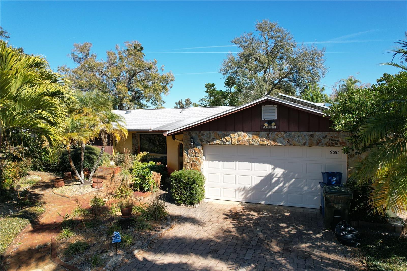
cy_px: 136
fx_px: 249
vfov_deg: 57.2
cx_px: 204
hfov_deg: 78.6
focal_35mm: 22
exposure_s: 1/320
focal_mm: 8.38
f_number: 2.8
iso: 100
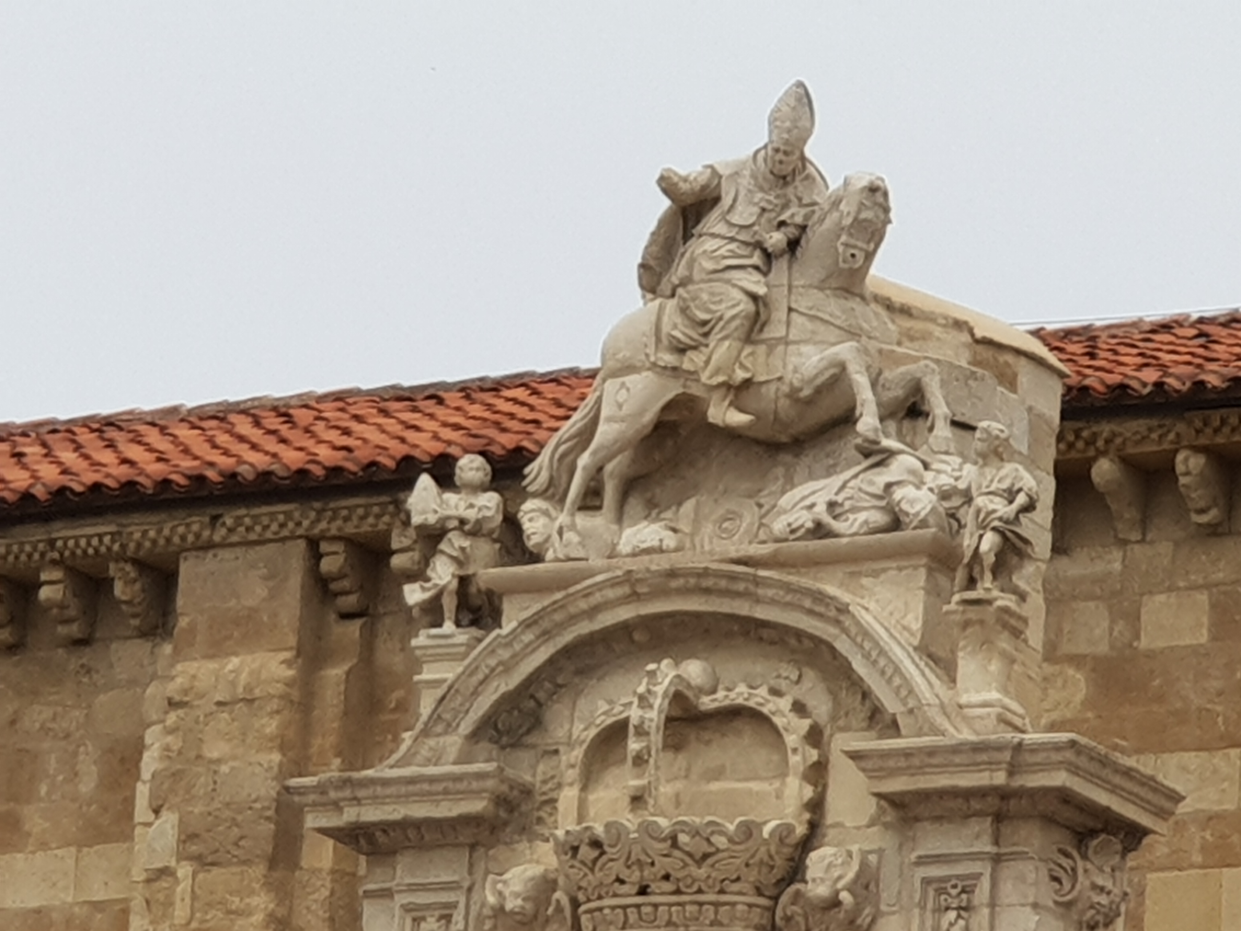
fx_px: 1864
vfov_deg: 28.0
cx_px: 620
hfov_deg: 36.8
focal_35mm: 52
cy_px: 466
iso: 25
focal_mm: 6
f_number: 2.4
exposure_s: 1/962
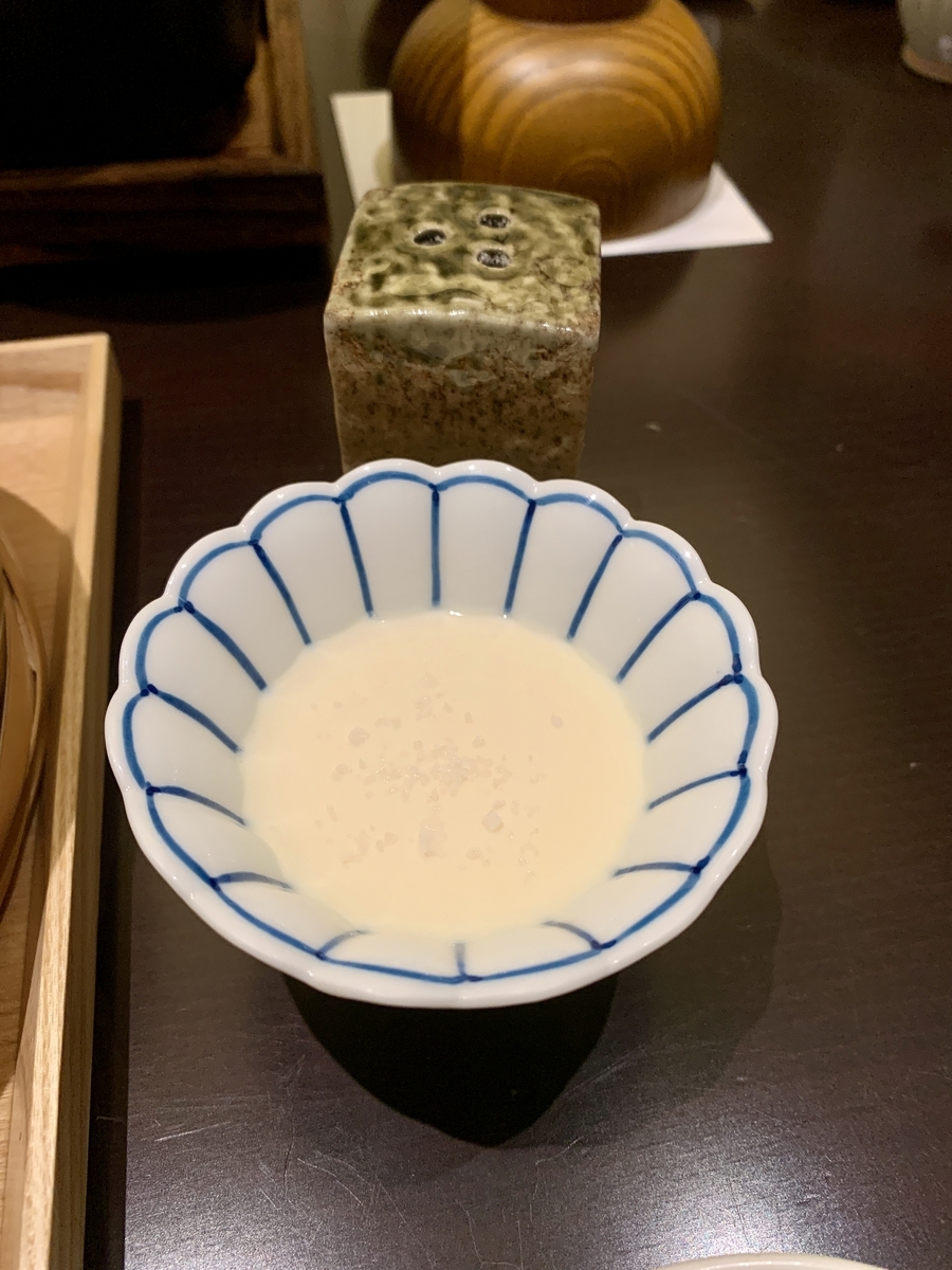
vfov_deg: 67.3
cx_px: 476
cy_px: 635
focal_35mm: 26
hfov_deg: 53.1
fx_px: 953
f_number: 1.8
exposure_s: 1/83
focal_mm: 4.25
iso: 100
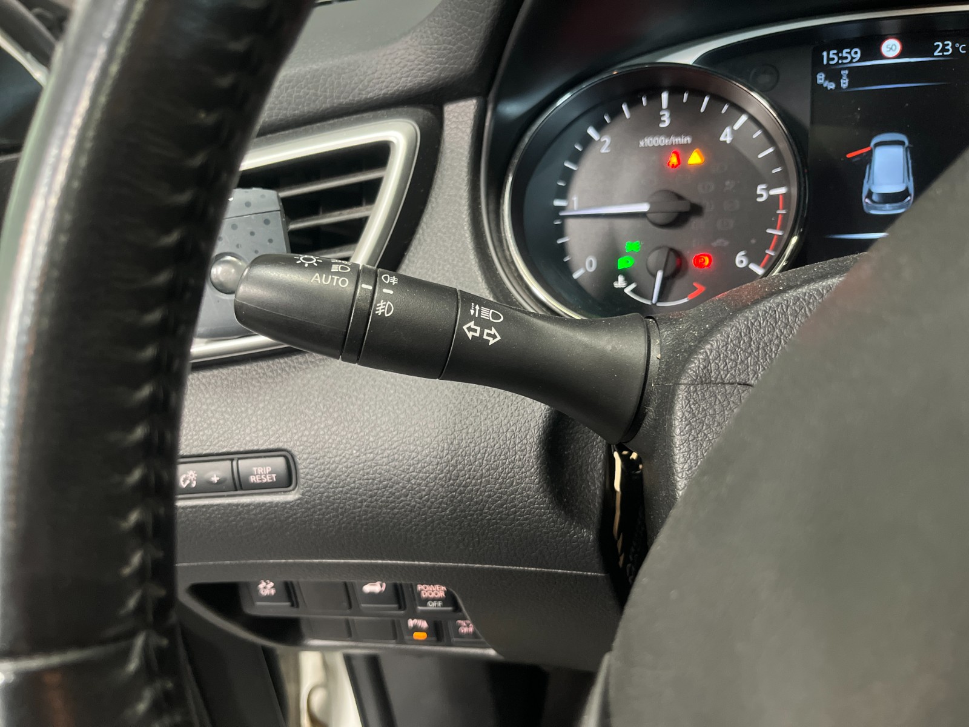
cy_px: 364
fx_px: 728
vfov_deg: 53.1
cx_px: 484
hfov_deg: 67.3
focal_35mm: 26
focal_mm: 5.1
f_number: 1.6
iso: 500
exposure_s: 1/56
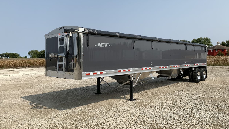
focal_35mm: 29
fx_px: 176
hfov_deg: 66.1
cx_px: 113
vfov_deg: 40.1
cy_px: 58
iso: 25
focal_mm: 4.25
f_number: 1.8
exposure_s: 1/3185
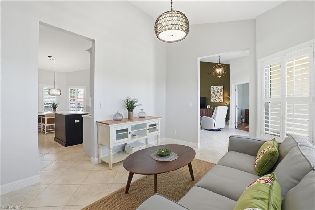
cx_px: 158
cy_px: 105
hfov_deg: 96.8
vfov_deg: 73.7
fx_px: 140
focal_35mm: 16
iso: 400
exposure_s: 1/100
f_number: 9
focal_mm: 16
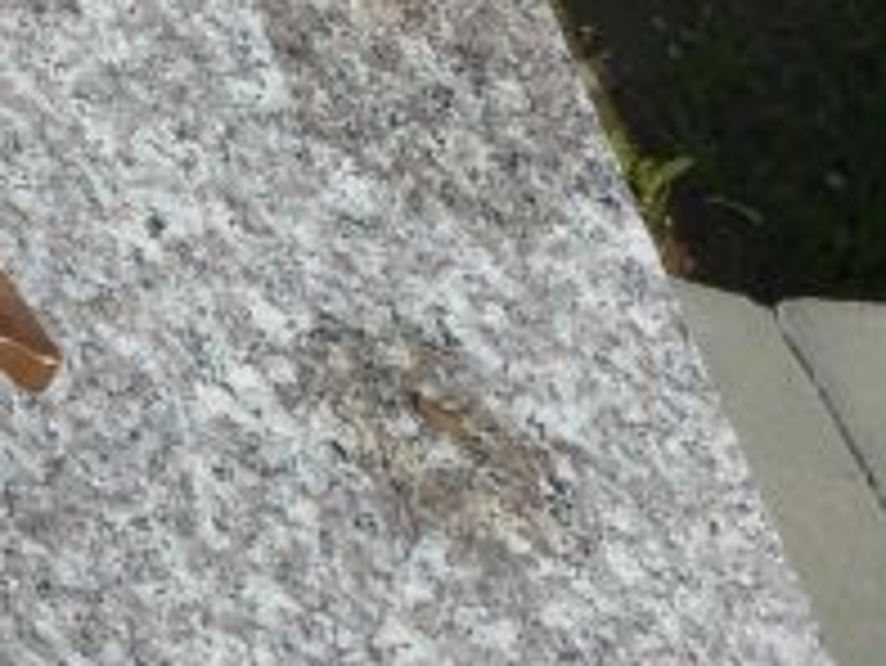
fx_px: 6403
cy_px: 490
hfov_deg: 7.8
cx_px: -441
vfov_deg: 5.9
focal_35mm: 250
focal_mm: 11.5
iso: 80
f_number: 6.3
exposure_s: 1/500
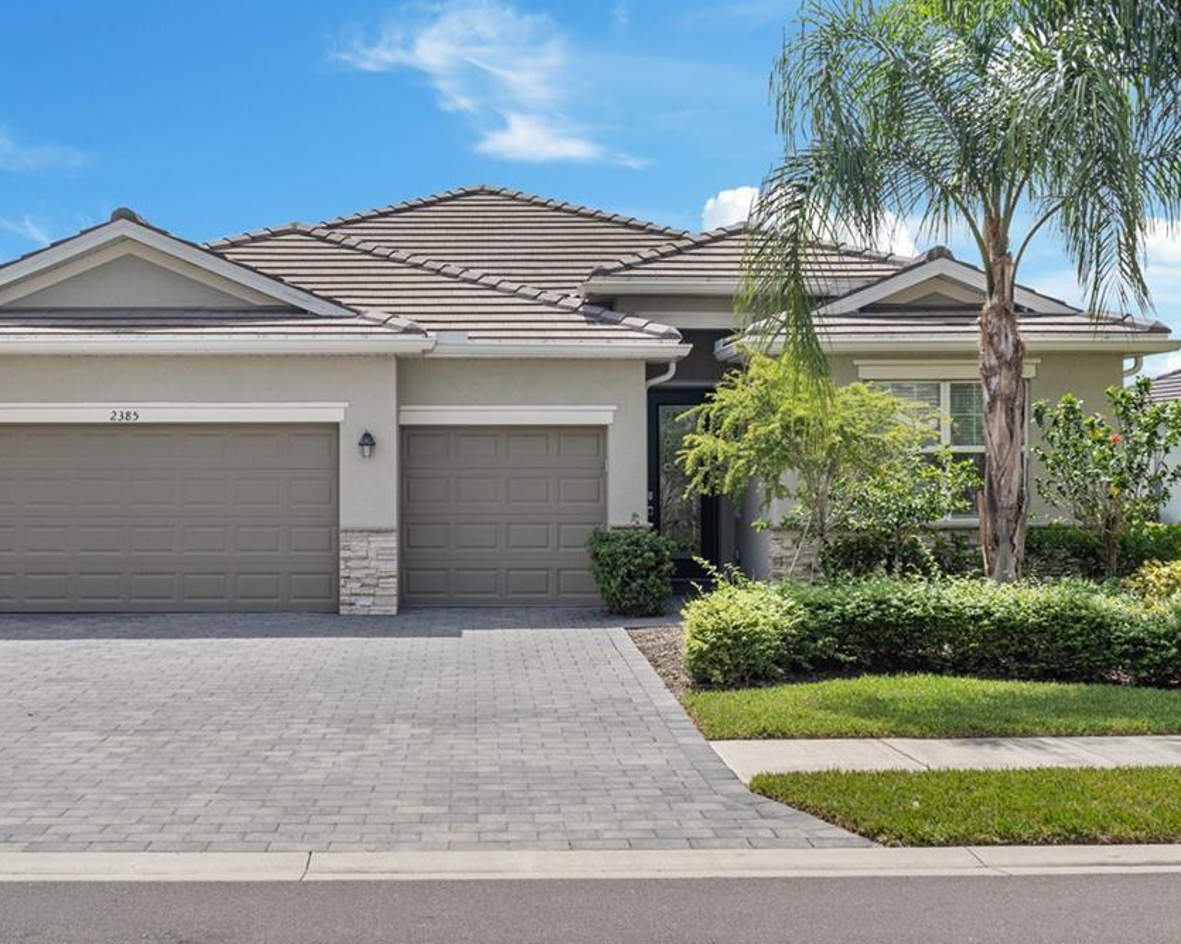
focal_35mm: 46
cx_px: 489
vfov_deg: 32.7
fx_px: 1608
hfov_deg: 40.2
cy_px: 472
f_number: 9
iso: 500
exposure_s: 1/250
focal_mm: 27
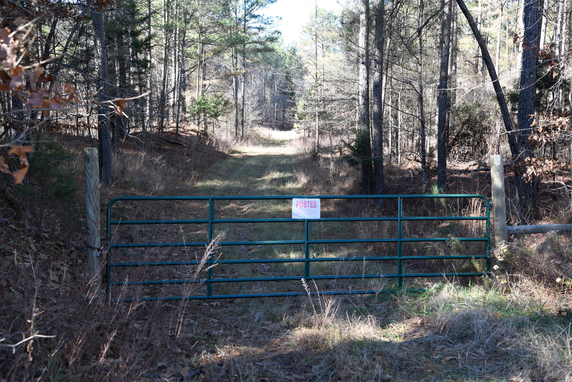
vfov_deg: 29.2
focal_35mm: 46
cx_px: 286
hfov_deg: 42.7
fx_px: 731
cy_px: 191
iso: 180
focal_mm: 46
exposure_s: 1/80
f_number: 5.6
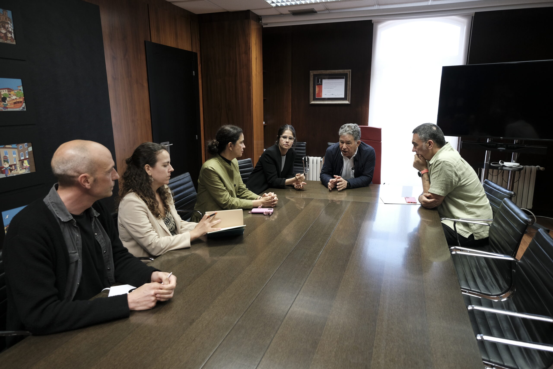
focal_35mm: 24
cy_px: 184
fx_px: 369
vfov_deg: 53.1
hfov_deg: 73.7
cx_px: 276
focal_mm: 16
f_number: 3.2
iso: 1250
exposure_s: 1/125
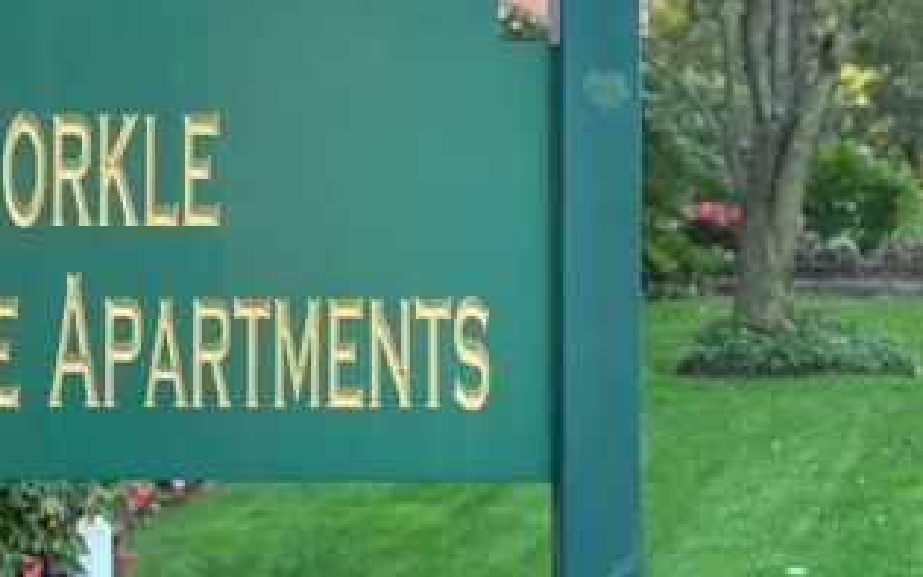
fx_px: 2818
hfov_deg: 18.2
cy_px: 272
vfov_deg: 11.7
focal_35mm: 112
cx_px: 44
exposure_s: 1/122
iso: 100
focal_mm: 6
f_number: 2.4
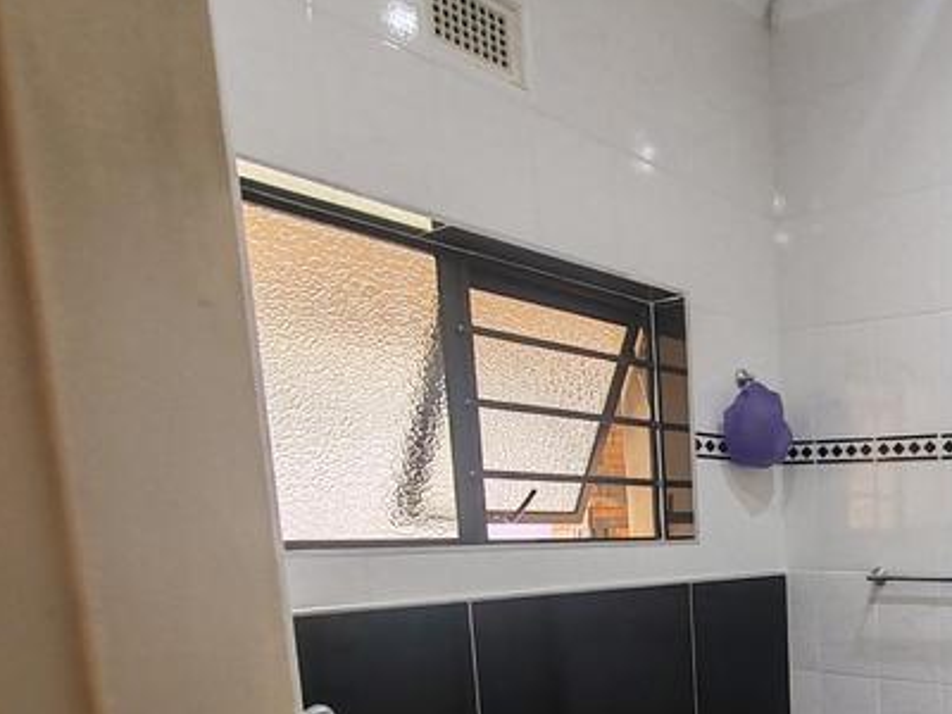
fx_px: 880
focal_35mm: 32
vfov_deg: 40.6
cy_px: 652
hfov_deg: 47.7
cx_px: 940
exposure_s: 1/33
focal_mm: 1.96
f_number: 2.2
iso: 125
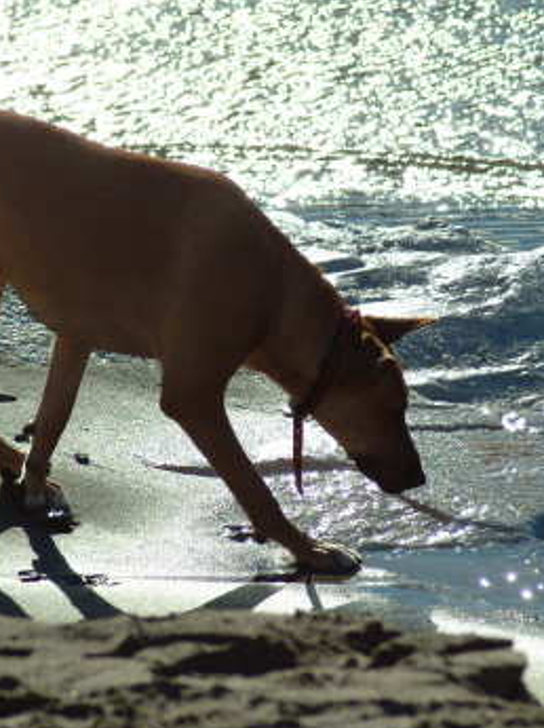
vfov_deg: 4.2
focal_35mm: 478
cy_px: 324
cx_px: 156
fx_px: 10035
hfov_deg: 3.1
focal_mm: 168
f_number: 8
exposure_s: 1/1000
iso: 200
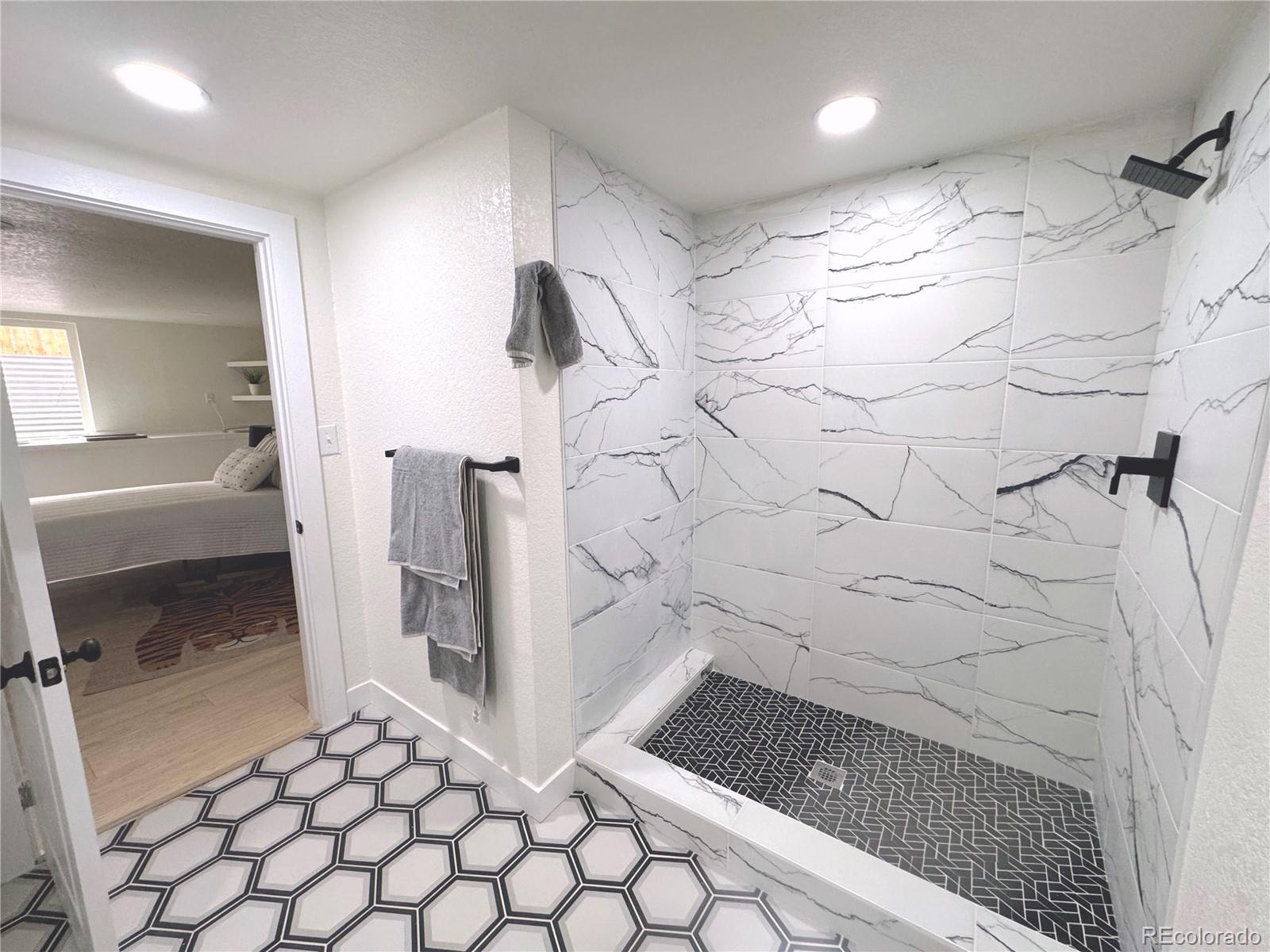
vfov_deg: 85.7
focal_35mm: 14
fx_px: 514
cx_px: 635
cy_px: 476
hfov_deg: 102.1
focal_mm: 2.22
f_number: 2.2
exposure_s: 1/120
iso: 200
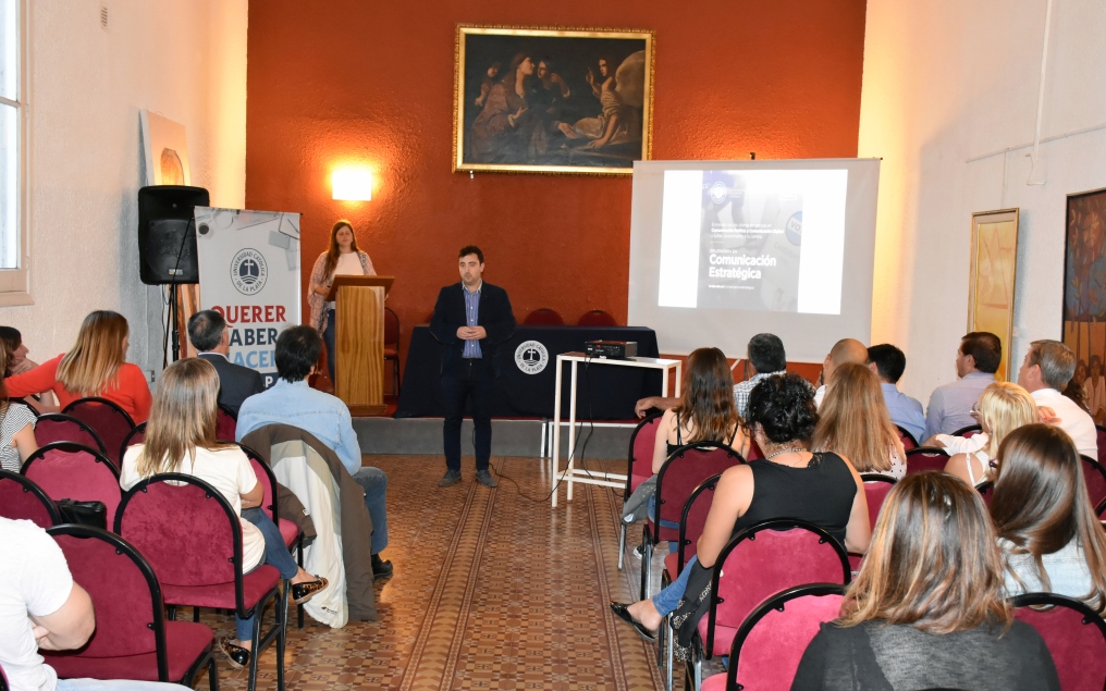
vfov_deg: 34.4
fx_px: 1115
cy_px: 354
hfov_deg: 52.7
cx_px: 552
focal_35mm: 37
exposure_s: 1/60
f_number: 7.1
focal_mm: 24
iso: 3200
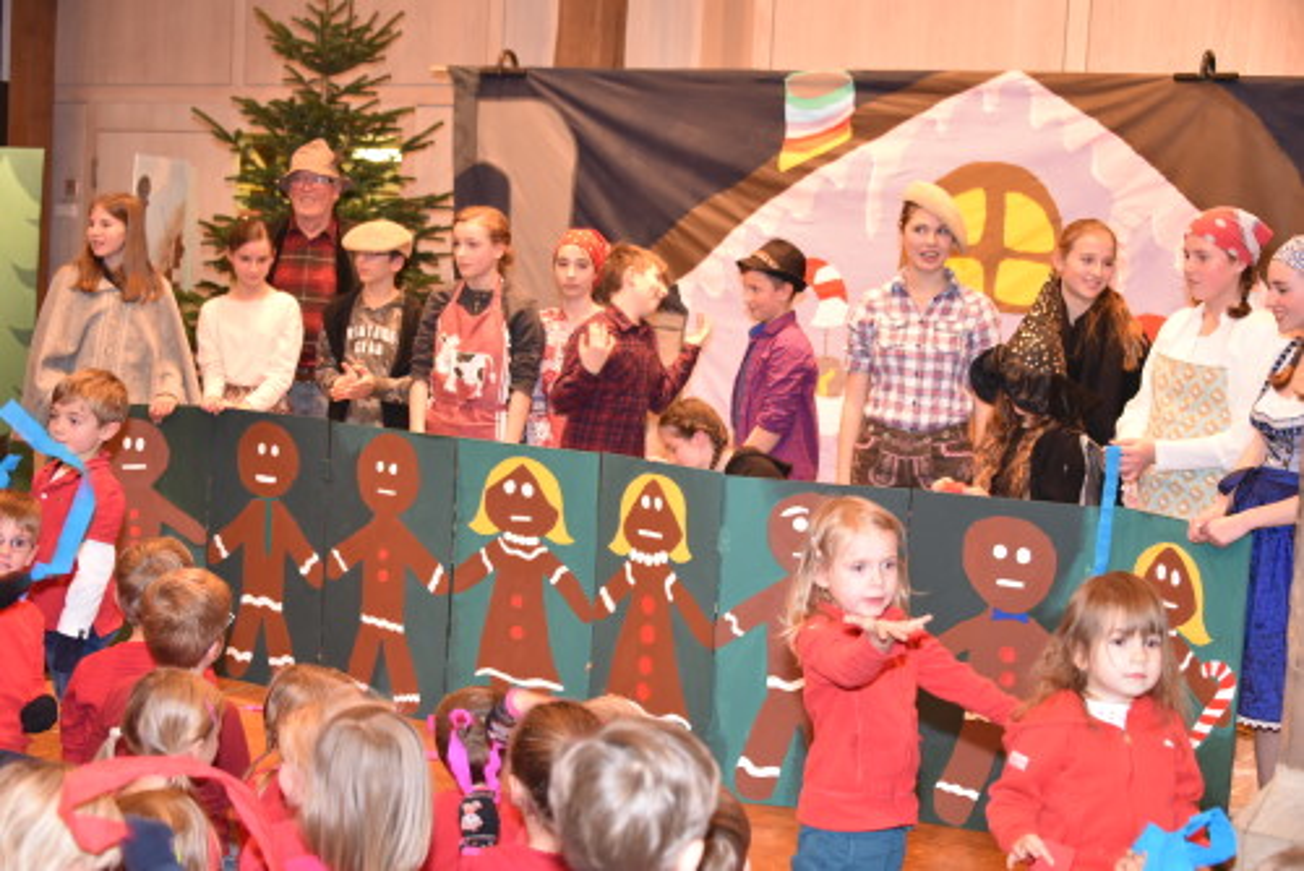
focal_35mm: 52
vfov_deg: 26.0
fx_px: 1885
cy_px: 436
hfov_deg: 38.2
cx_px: 652
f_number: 4.5
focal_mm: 52
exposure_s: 1/60
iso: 3200
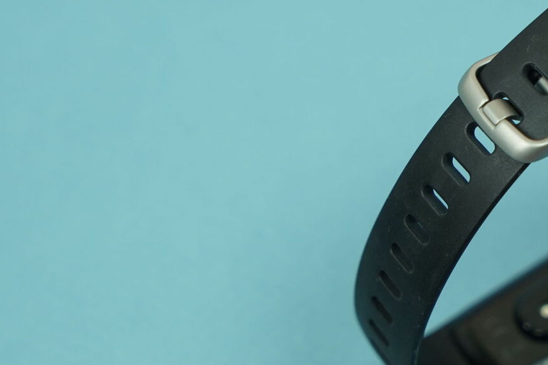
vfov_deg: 8.7
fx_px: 2390
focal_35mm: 157
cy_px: 183
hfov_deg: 12.9
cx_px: 541
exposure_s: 1/125
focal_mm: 70
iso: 800
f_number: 6.3
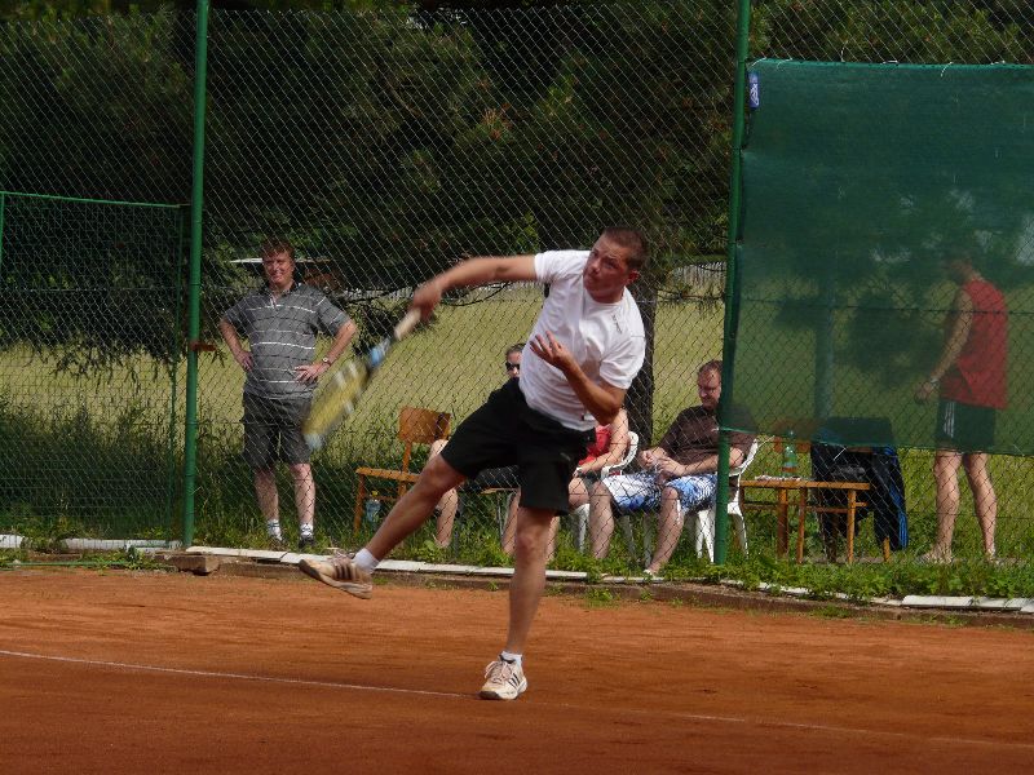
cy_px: 388
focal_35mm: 164
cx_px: 517
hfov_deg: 12.0
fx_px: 4899
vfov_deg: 9.1
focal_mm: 27
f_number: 5.6
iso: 100
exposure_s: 1/320
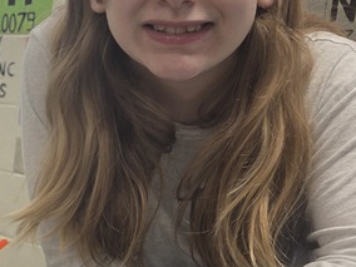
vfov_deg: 17.6
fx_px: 854
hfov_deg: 19.0
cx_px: -252
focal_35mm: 83
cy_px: 212
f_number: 1.8
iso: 32
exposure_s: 1/63
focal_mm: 5.4
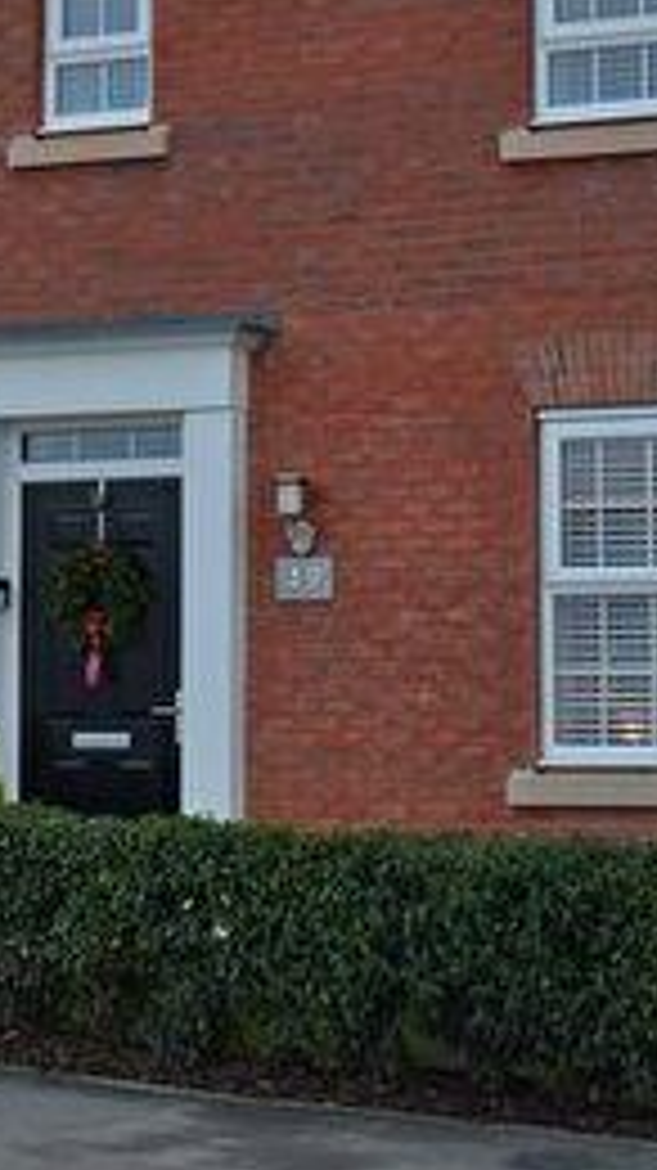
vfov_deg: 19.3
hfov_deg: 11.0
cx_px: 536
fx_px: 3411
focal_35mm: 110
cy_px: 286
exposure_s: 1/250
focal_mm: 26
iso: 320
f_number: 5.6
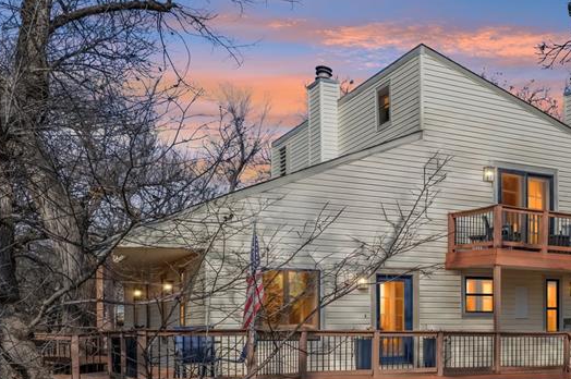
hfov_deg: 44.8
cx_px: 385
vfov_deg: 30.0
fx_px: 681
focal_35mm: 43
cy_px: 327
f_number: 2.8
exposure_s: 1/4000
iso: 160
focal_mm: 8.38
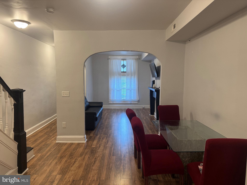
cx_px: 124
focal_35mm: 24
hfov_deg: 71.6
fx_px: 171
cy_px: 92
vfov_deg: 56.8
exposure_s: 1/60
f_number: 1.78
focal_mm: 6.76
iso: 200
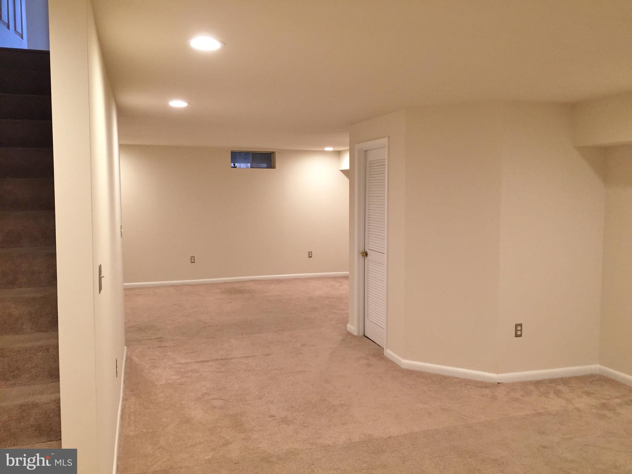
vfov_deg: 48.2
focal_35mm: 29
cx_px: 316
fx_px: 529
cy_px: 237
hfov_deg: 61.7
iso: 50
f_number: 2.2
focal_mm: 4.15
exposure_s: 1/30
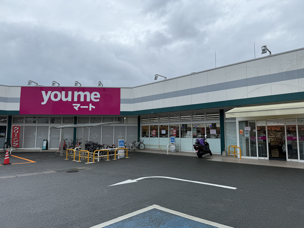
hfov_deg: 71.6
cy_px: 114
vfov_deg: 56.8
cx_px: 152
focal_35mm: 24
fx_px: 211
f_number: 1.78
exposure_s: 1/2907
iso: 80
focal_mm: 6.76
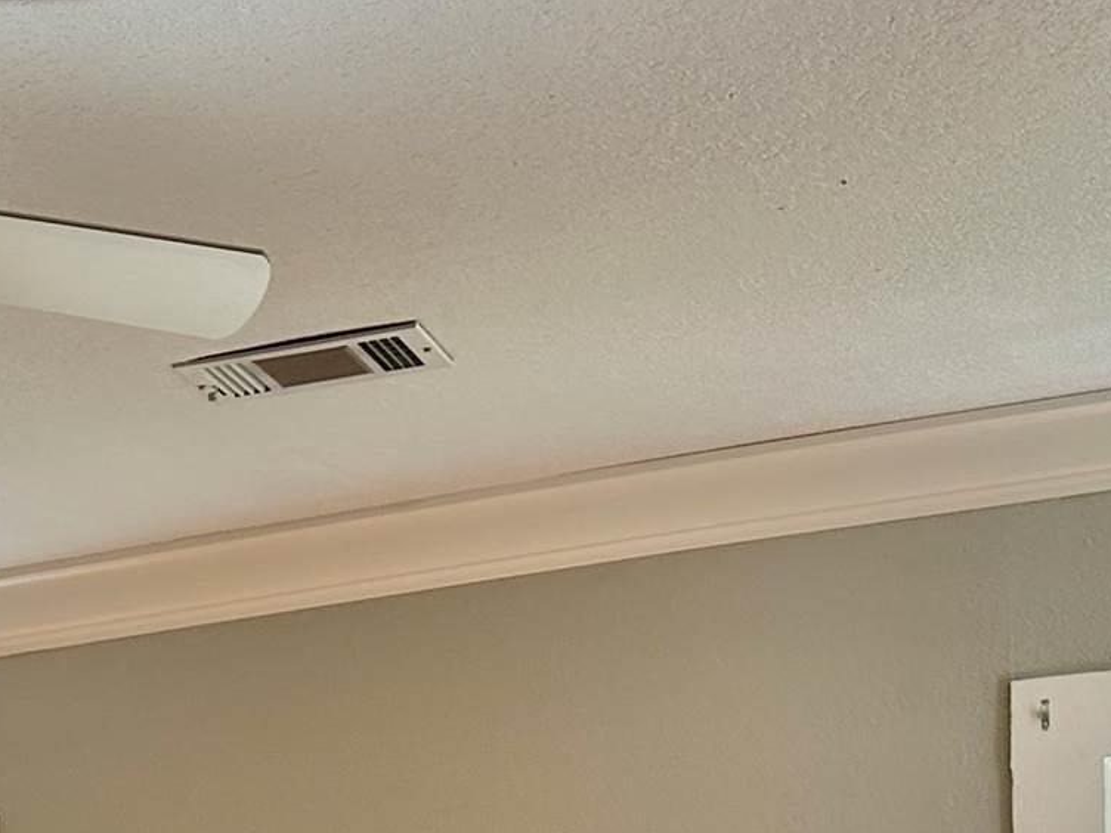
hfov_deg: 19.0
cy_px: 1580
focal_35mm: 98
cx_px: -205
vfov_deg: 13.3
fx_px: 3145
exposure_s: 1/171
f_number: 1.78
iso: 80
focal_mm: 6.86
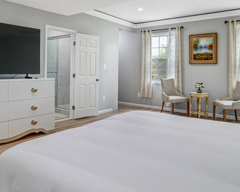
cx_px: 100
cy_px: 68
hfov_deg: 61.8
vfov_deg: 50.8
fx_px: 199
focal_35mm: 28
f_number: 8
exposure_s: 1/80
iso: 1250
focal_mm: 16
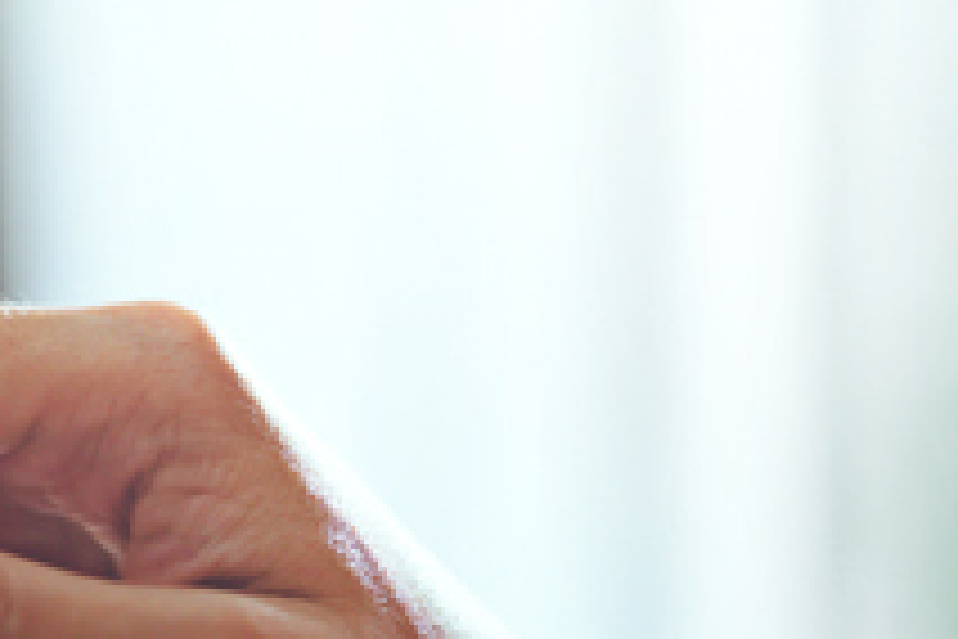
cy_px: 403
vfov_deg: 11.5
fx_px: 3166
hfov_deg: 16.1
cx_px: -382
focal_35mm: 119
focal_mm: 35
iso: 400
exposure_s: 1/80
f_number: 1.4
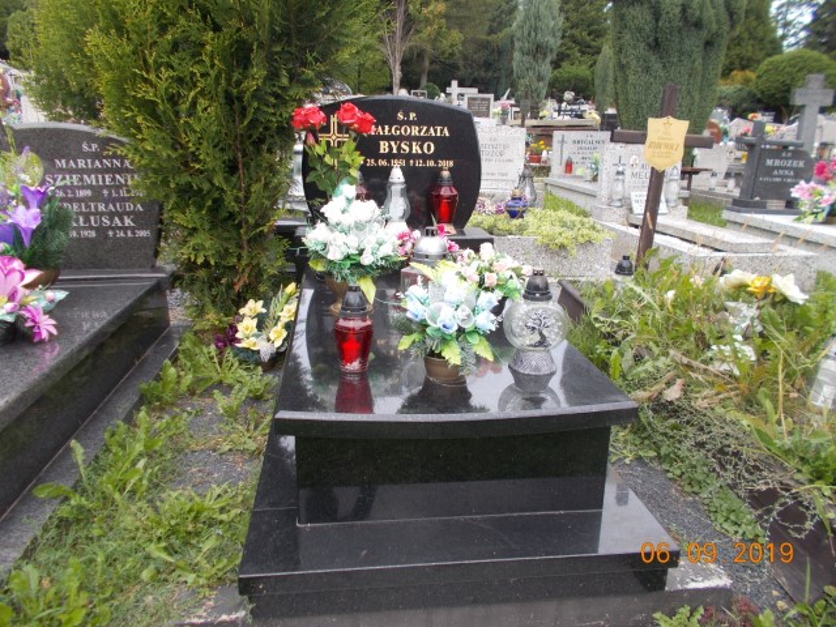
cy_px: 314
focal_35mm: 26
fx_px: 628
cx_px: 418
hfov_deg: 67.3
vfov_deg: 53.1
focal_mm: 4.6
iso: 80
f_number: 3.2
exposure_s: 1/200
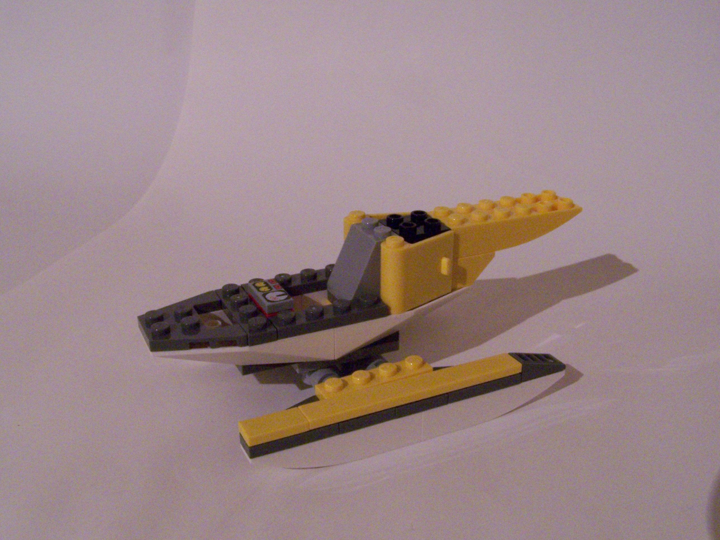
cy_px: 270
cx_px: 360
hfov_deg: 49.0
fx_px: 790
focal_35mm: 38
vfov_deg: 37.7
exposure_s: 1/4
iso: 400
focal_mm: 6.3
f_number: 7.1
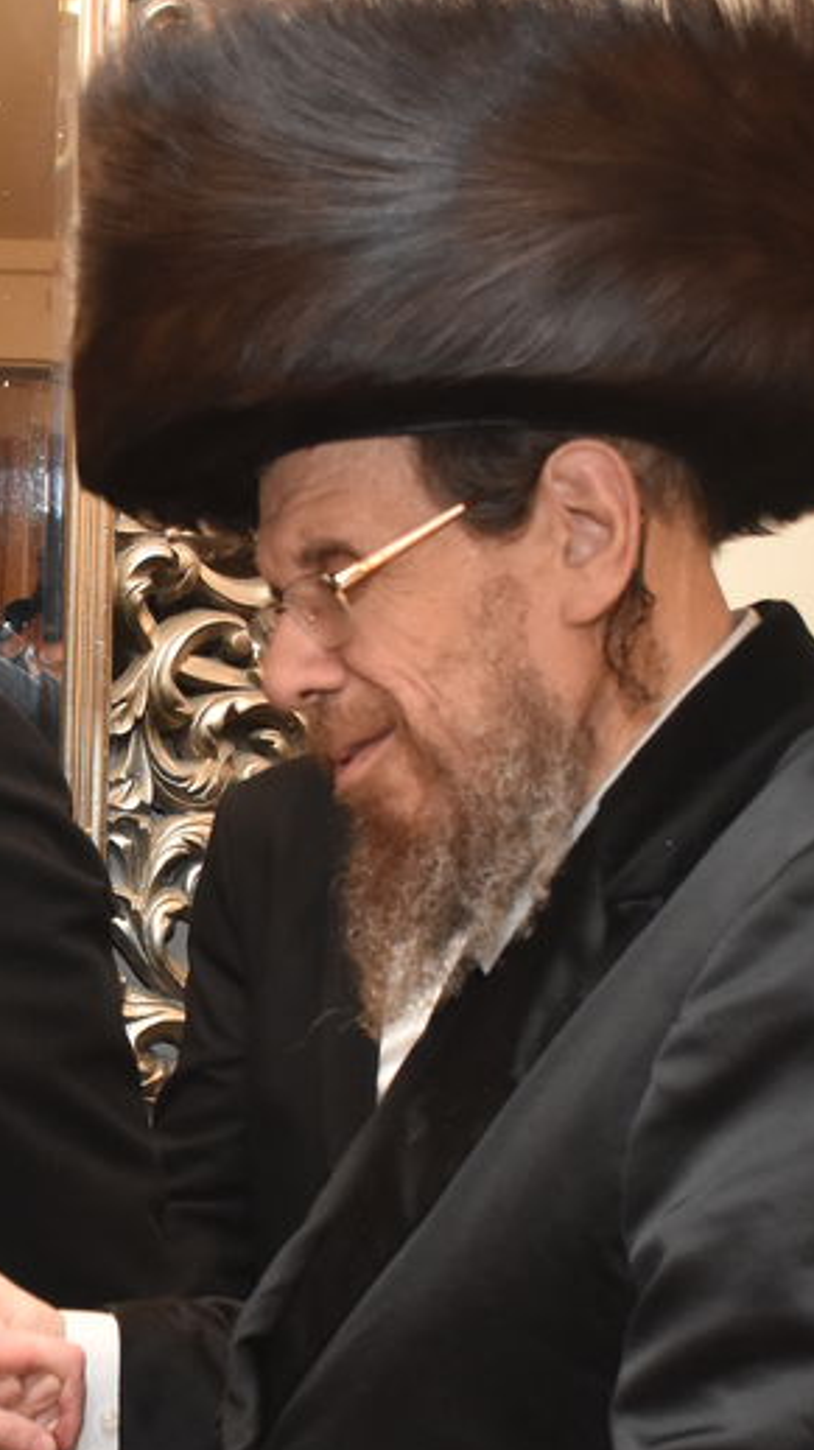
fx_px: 3265
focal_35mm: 85
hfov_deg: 14.0
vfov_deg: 25.0
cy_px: 889
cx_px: -20
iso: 1600
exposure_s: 1/125
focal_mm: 20
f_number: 5.6
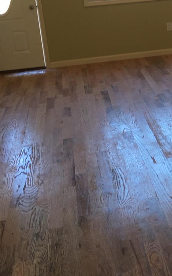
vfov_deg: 26.4
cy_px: 62
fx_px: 578
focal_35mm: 77
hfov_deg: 15.6
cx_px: 258
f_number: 2.2
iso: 25
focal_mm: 4.15
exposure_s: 1/40
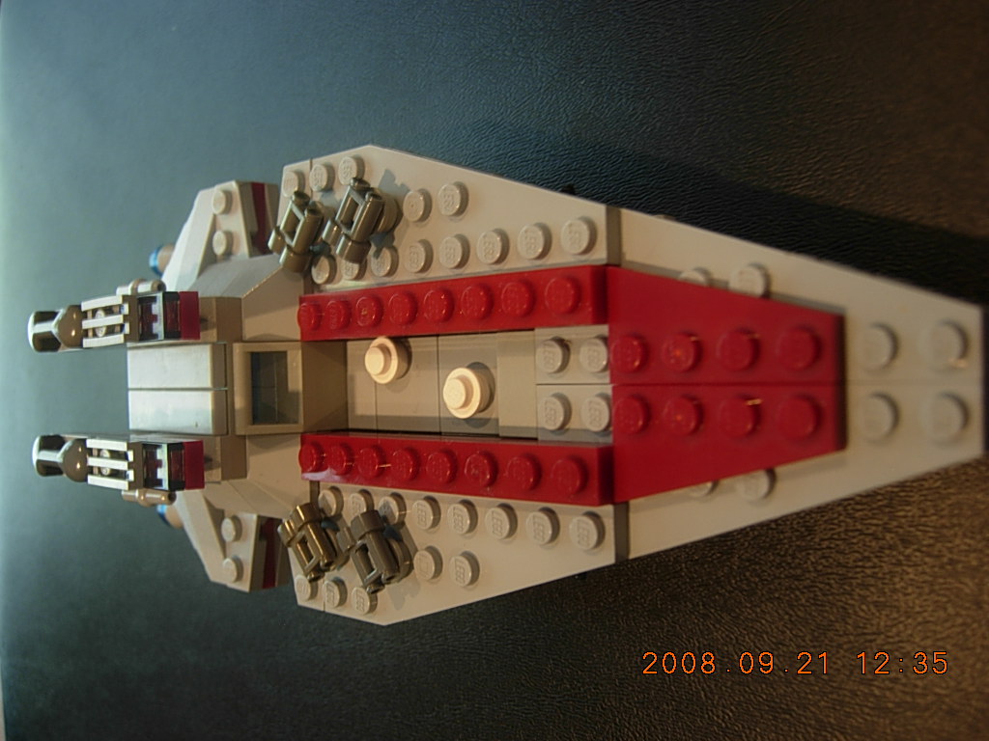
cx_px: 494
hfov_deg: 51.4
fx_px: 1029
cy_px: 370
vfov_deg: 39.7
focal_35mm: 36
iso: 50
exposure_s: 1/5.3
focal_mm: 7.5
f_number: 2.7
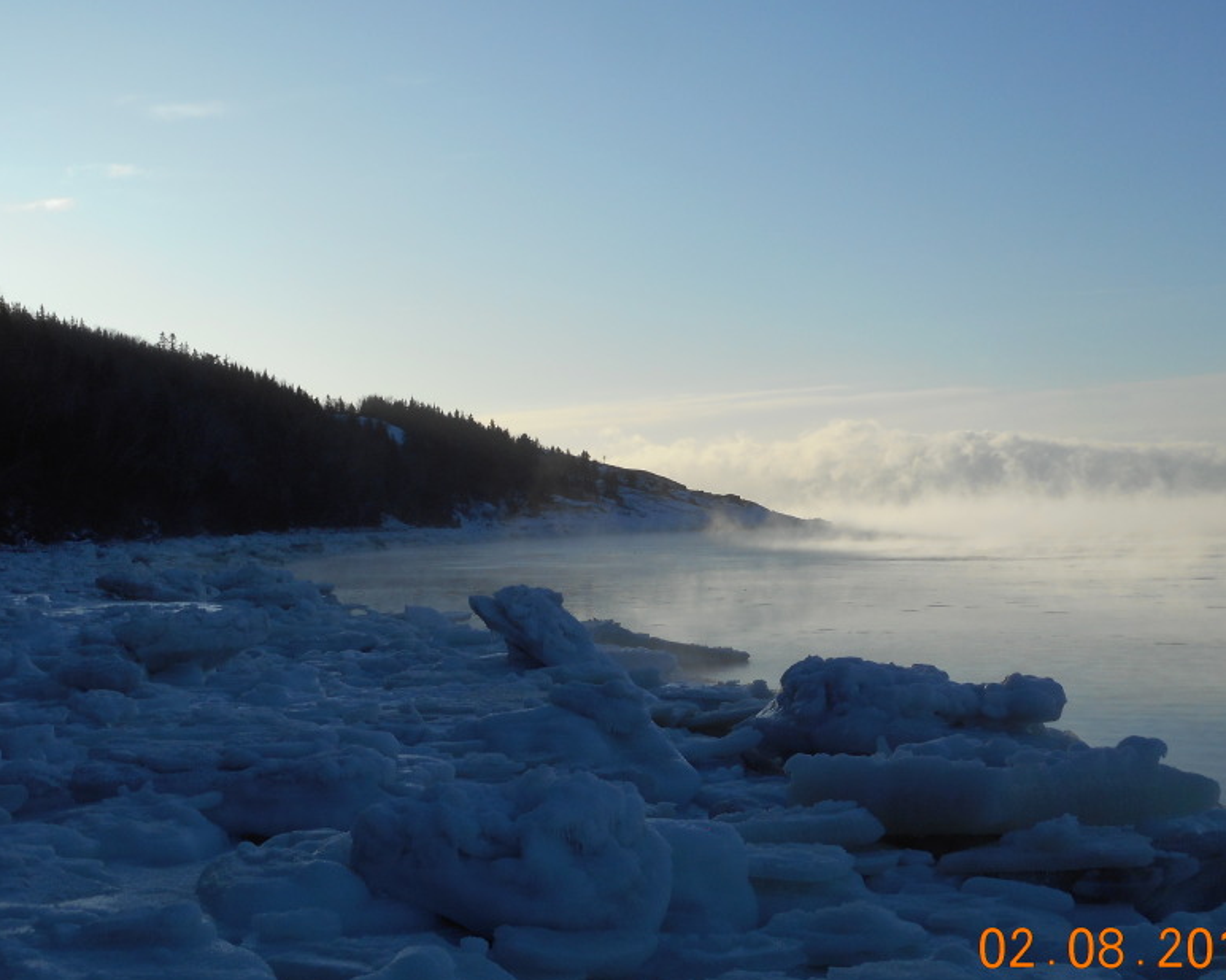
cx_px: 543
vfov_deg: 26.7
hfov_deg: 33.0
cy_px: 456
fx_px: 2067
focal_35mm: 57
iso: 80
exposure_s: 1/1000
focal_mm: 7.9
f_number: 4.7
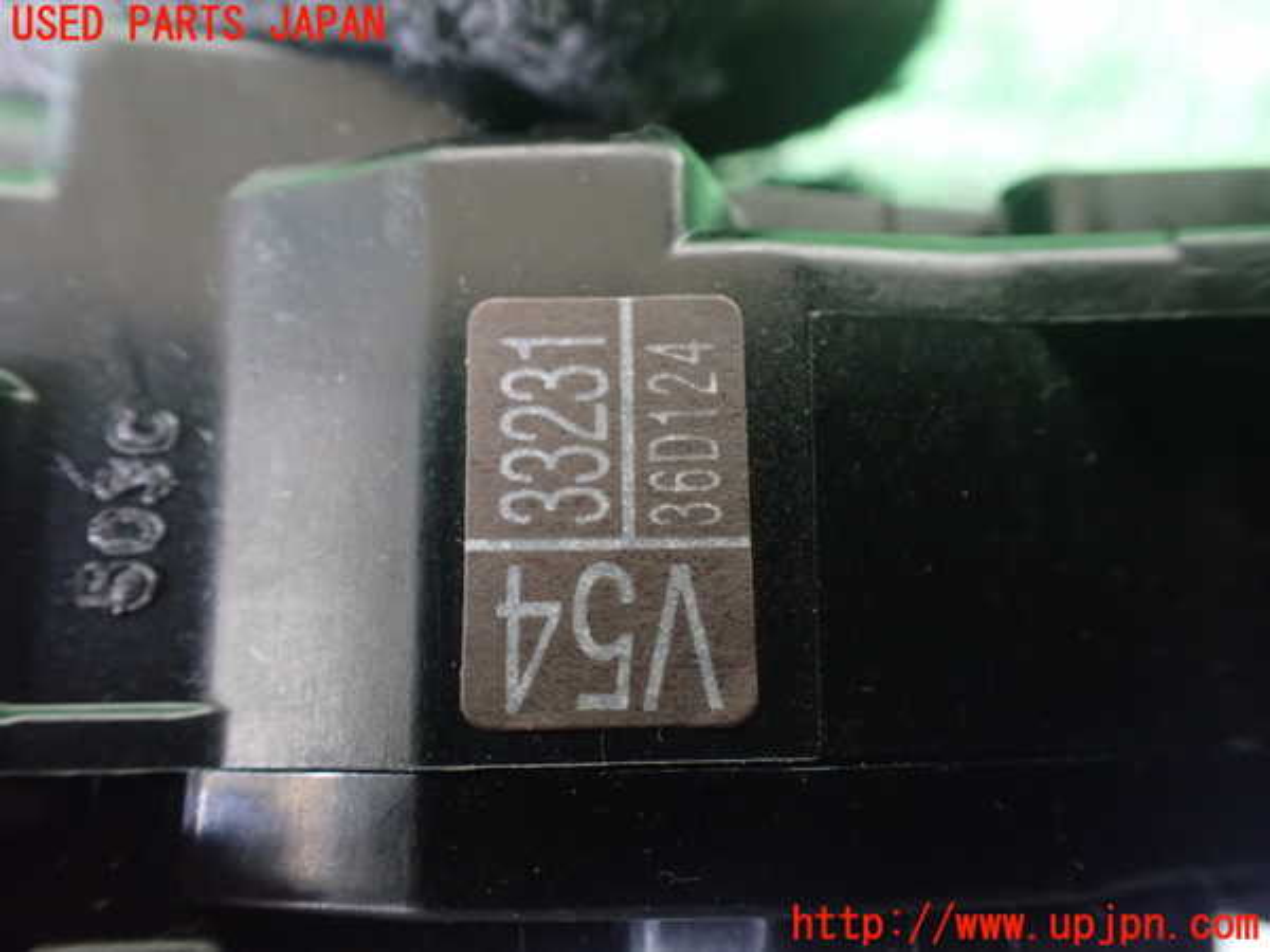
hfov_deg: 60.0
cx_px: 635
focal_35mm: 30
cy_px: 476
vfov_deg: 46.8
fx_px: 1101
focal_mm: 5.4
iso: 1250
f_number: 2.3
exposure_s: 1/30
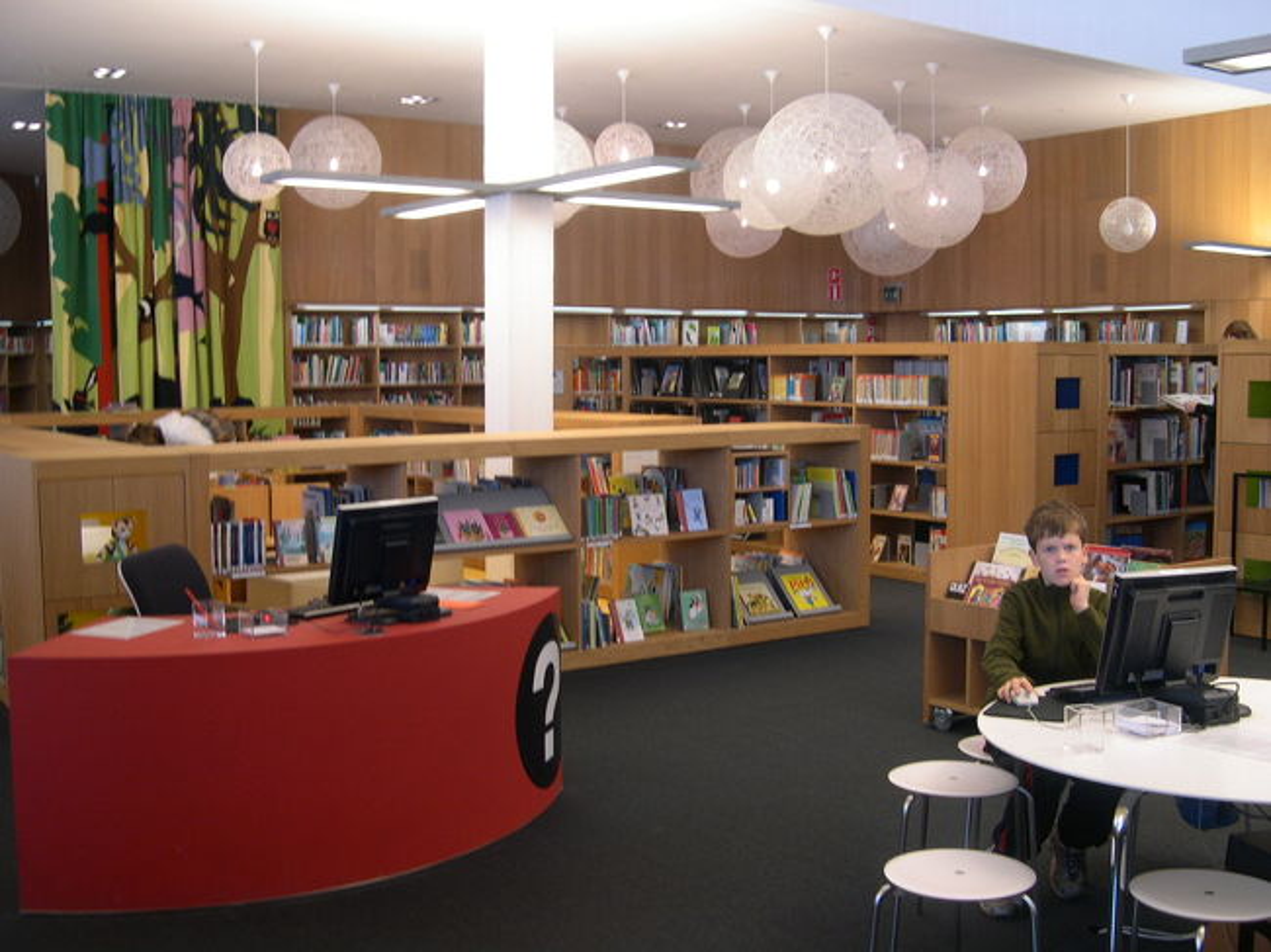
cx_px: 636
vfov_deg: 37.7
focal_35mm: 38
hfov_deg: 49.0
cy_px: 476
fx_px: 1395
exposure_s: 1/20.2
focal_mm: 8
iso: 100
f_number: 2.8
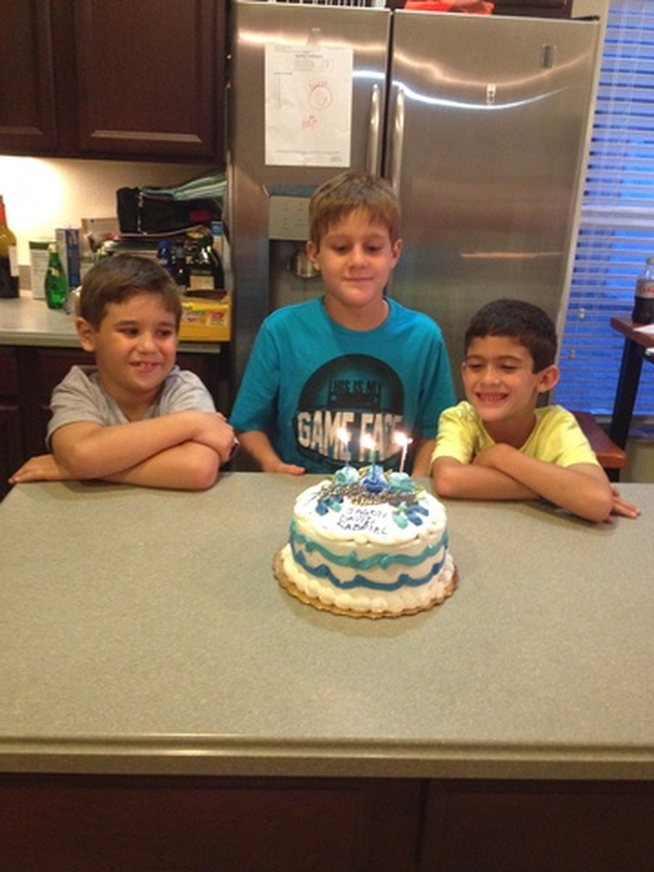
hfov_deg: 40.7
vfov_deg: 52.6
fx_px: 882
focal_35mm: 35
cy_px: 436
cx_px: 327
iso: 400
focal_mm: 4.28
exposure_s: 1/20
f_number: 2.4
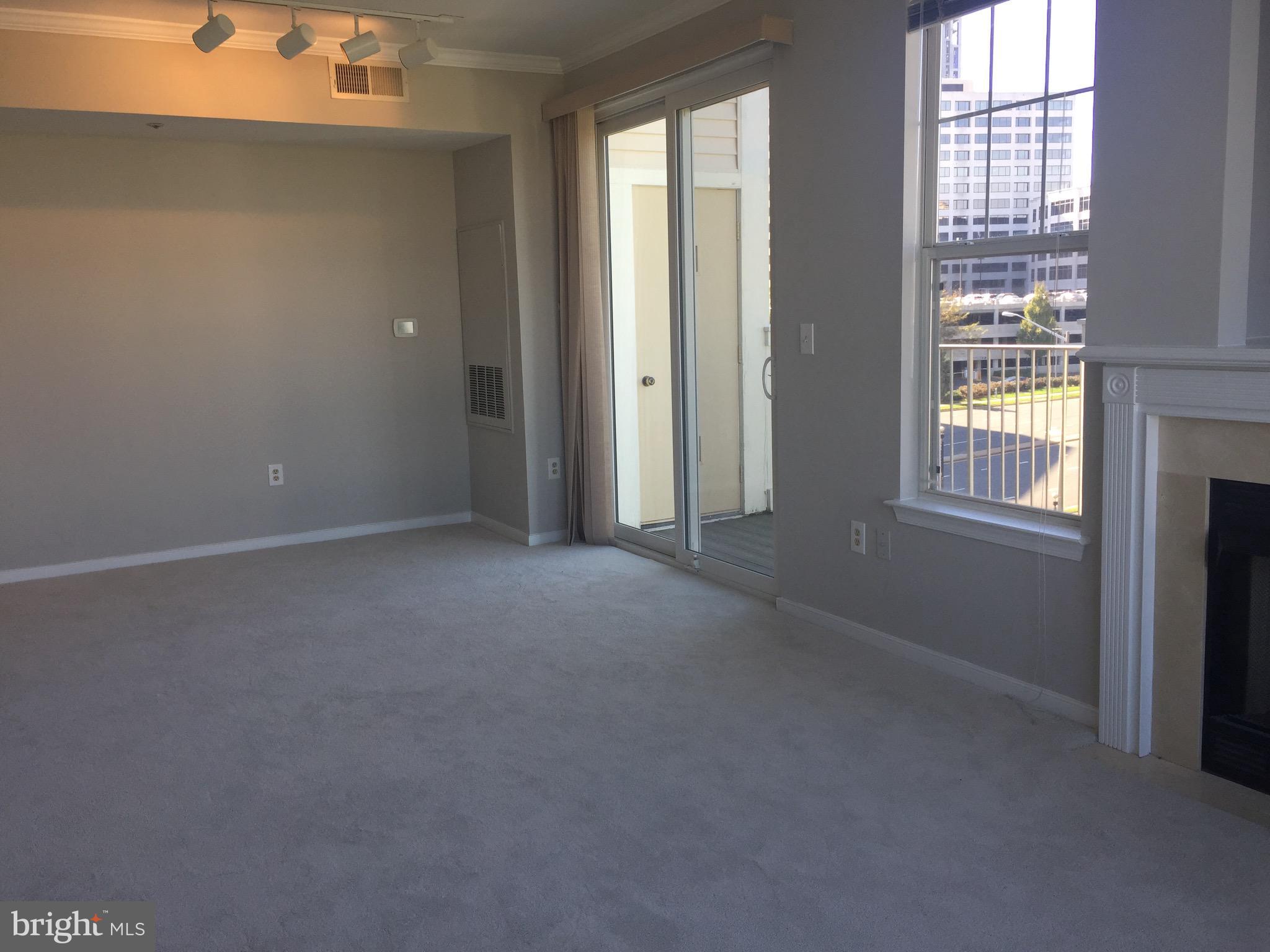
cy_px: 476
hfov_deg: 61.7
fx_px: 1064
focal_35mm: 29
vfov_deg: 48.2
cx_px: 635
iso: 32
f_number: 2.2
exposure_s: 1/132
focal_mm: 4.15
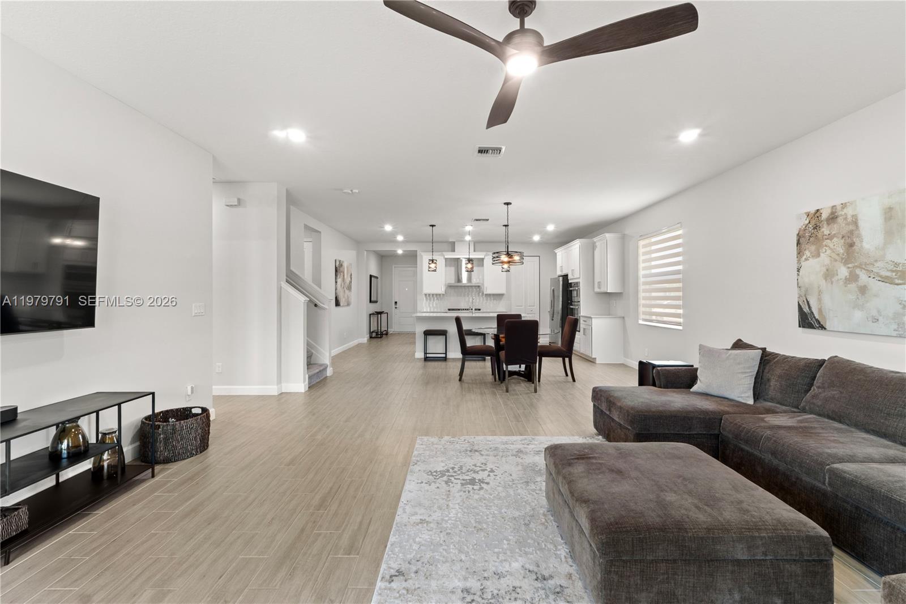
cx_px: 453
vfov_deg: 77.3
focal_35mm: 15
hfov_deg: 100.4
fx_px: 377
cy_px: 302
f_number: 10
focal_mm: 10
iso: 200
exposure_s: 1.6
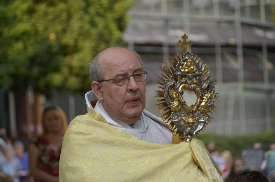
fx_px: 2287
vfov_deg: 4.6
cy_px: 91
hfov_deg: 6.9
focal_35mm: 300
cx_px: 138
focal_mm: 200
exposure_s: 1/125
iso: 250
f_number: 5.6
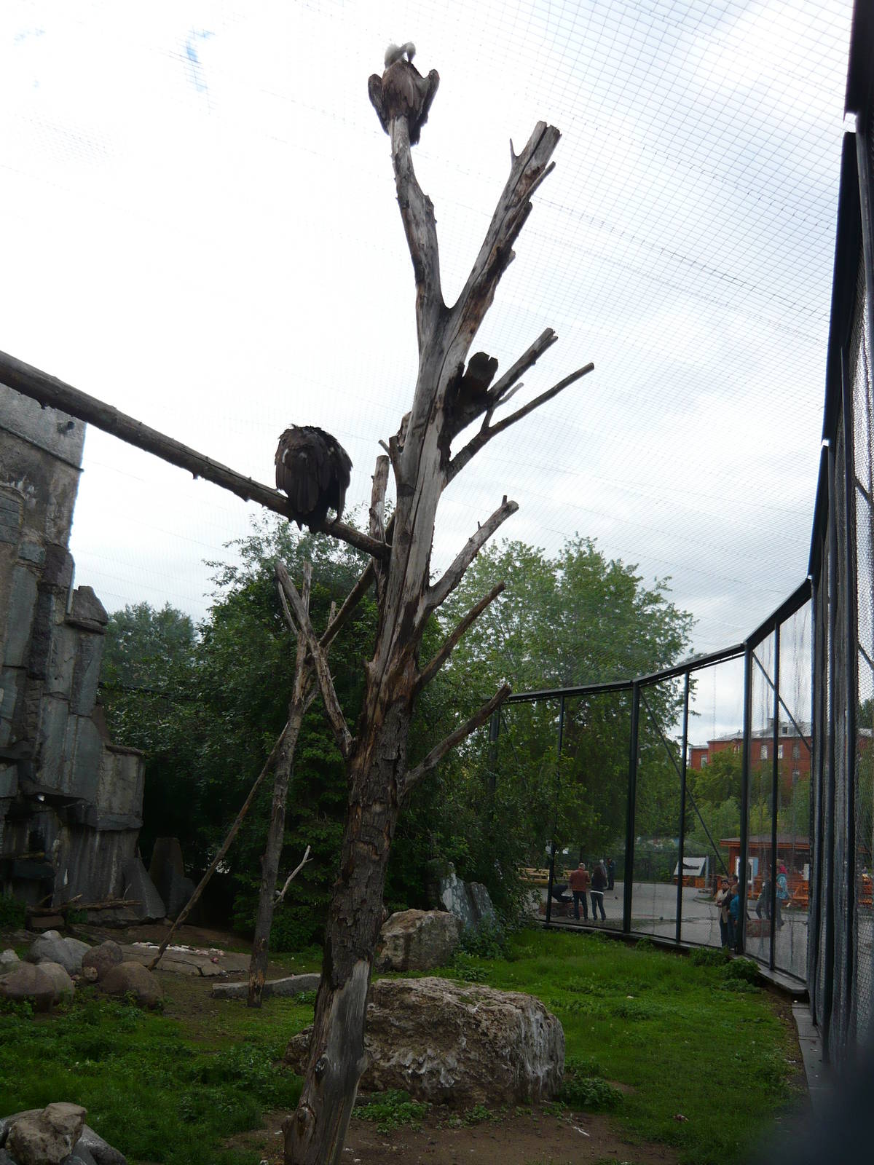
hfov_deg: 42.9
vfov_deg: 55.4
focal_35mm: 33
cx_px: 437
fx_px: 1111
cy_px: 582
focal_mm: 5.5
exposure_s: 1/500
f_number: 2.8
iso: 100
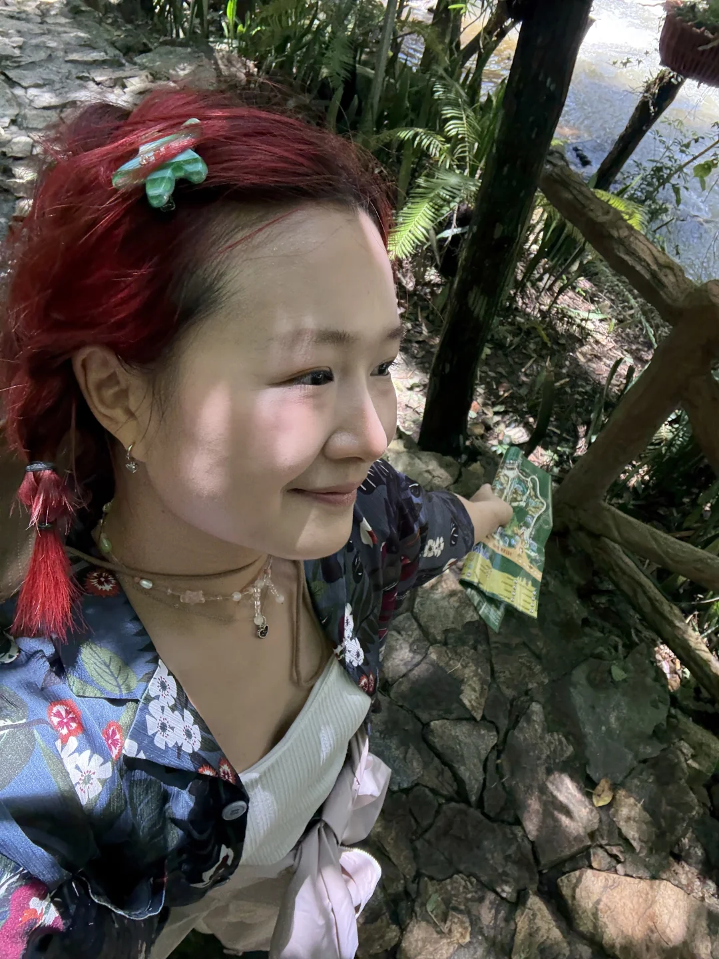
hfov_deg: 58.9
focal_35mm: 23
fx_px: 637
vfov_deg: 73.9
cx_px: 360
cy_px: 480
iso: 80
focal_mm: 2.69
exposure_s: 1/108
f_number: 1.9
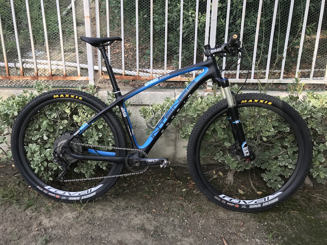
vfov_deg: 49.7
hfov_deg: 63.4
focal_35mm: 28
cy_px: 122
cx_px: 164
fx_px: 265
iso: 20
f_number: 1.8
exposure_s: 1/187
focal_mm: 3.99
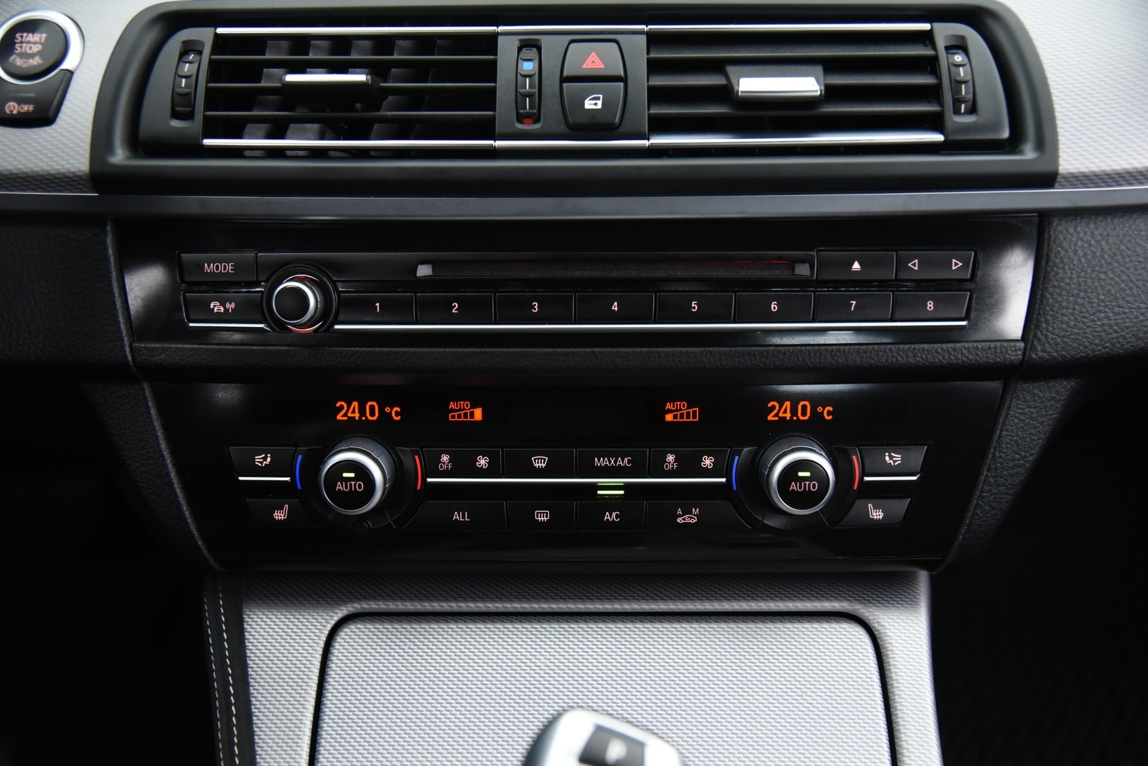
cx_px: 574
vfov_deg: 38.9
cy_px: 383
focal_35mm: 34
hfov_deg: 55.8
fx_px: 1085
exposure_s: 1/20
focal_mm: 34
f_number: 4
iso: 4000
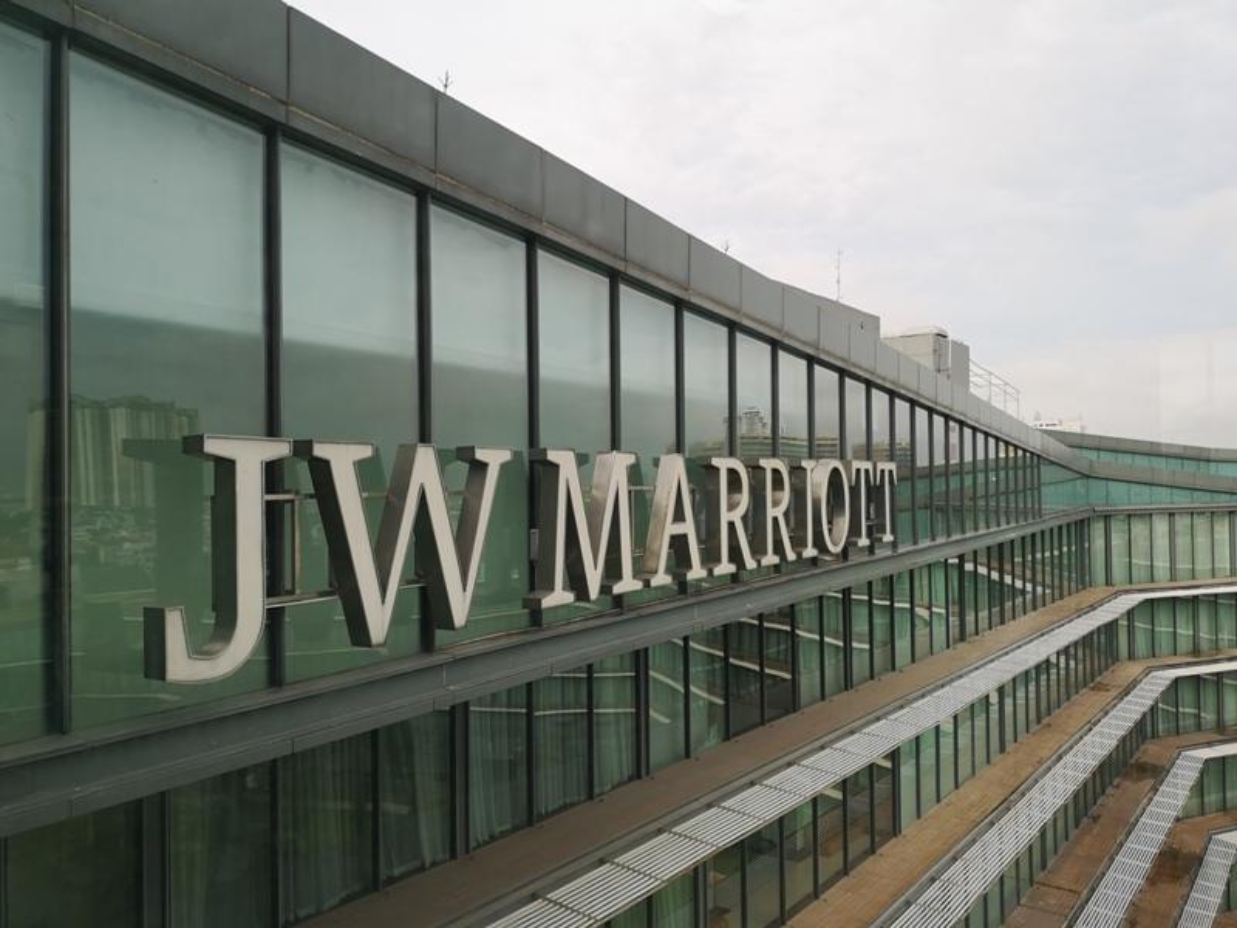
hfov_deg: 65.3
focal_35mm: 27
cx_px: 618
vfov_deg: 51.4
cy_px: 464
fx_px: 965
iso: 50
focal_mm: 3.95
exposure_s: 1/608
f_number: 1.8
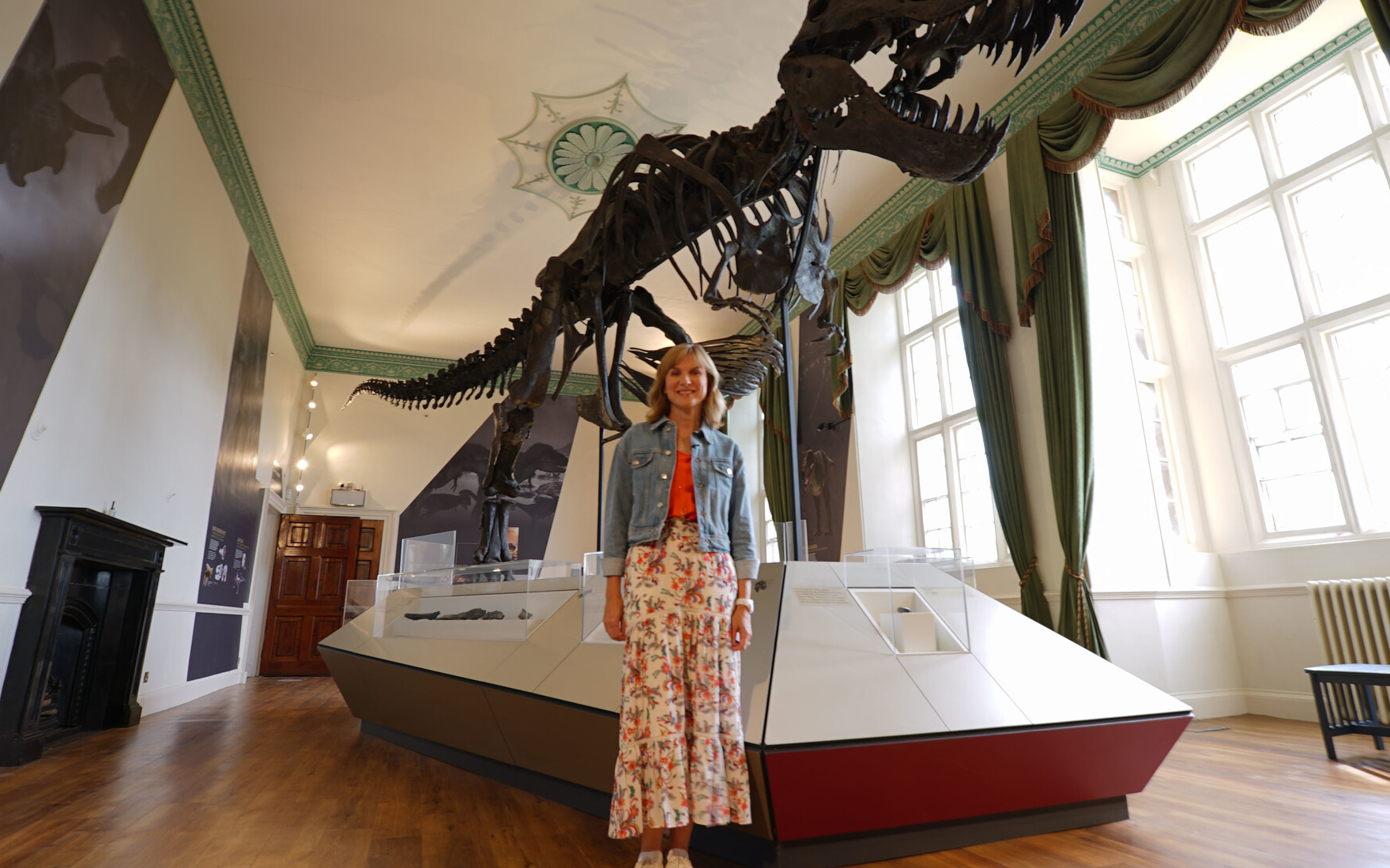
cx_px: 717
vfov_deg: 62.1
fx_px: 720
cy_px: 396
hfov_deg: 88.0
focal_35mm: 19
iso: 50
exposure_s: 1/5
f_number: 5
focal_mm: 16
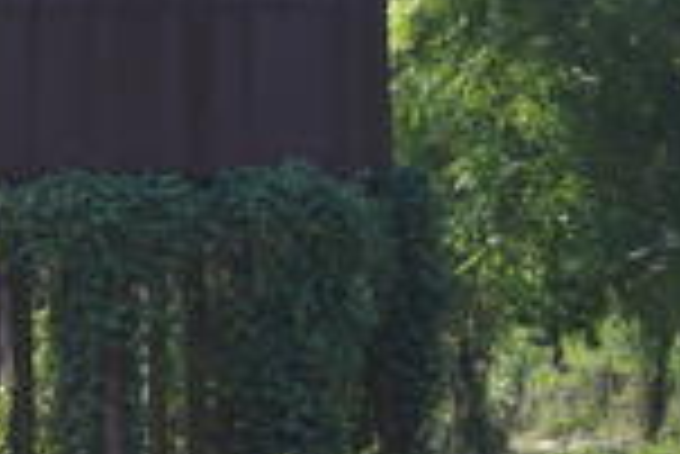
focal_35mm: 273
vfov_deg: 5.0
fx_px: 5155
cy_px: 339
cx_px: 207
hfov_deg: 7.5
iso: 200
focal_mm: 55
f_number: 9
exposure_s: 1/125
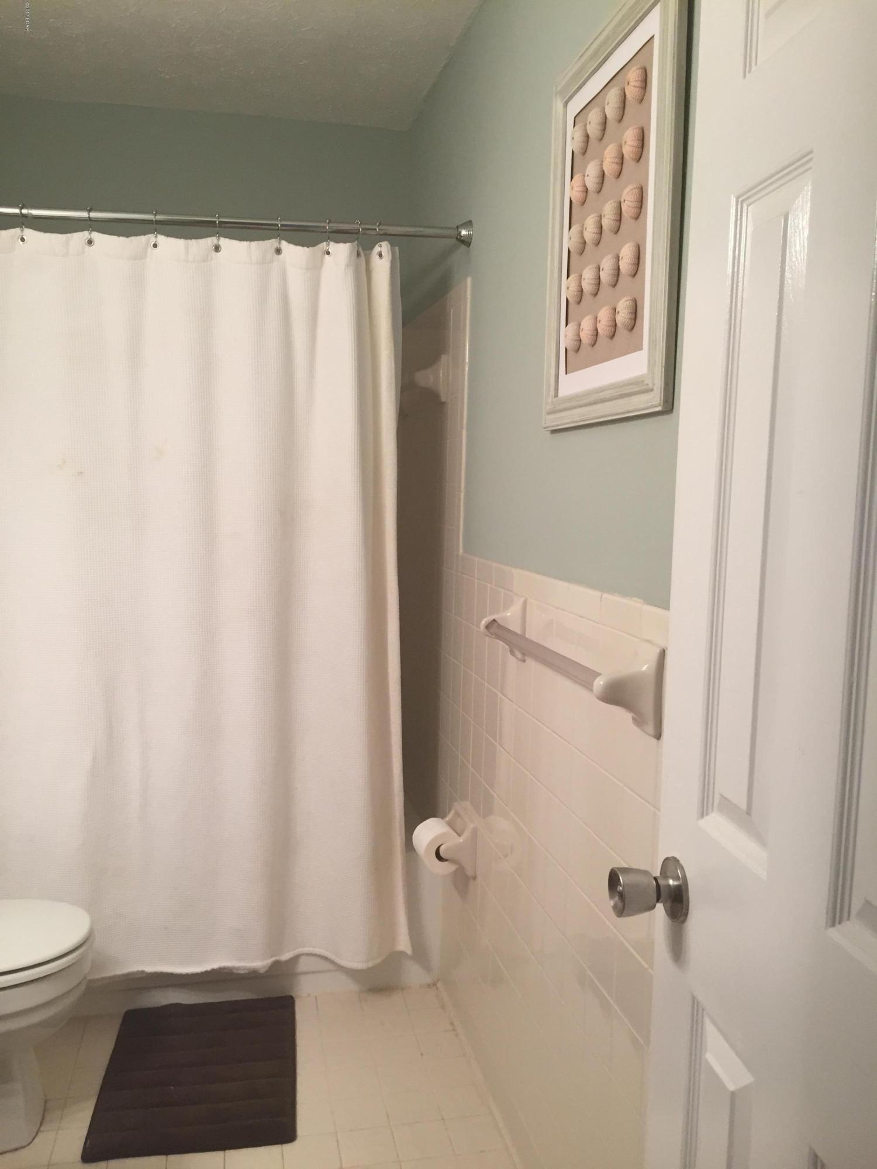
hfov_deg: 48.2
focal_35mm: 29
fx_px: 980
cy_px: 584
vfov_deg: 61.7
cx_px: 438
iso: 80
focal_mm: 4.15
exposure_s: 1/30
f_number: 2.2
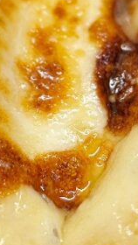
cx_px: 68
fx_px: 629
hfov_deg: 12.5
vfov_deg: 21.9
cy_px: 76
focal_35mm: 97
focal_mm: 5.96
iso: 125
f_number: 1.6
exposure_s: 1/100
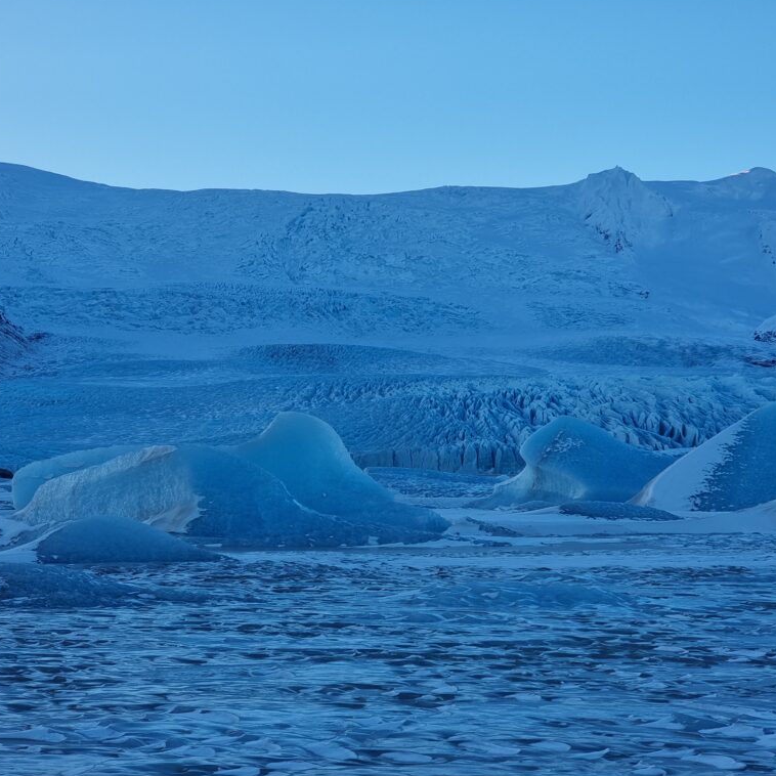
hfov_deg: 20.2
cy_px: 386
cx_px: 394
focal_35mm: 86
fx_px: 2181
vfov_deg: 20.2
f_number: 2.4
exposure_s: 1/730
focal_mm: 9
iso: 50
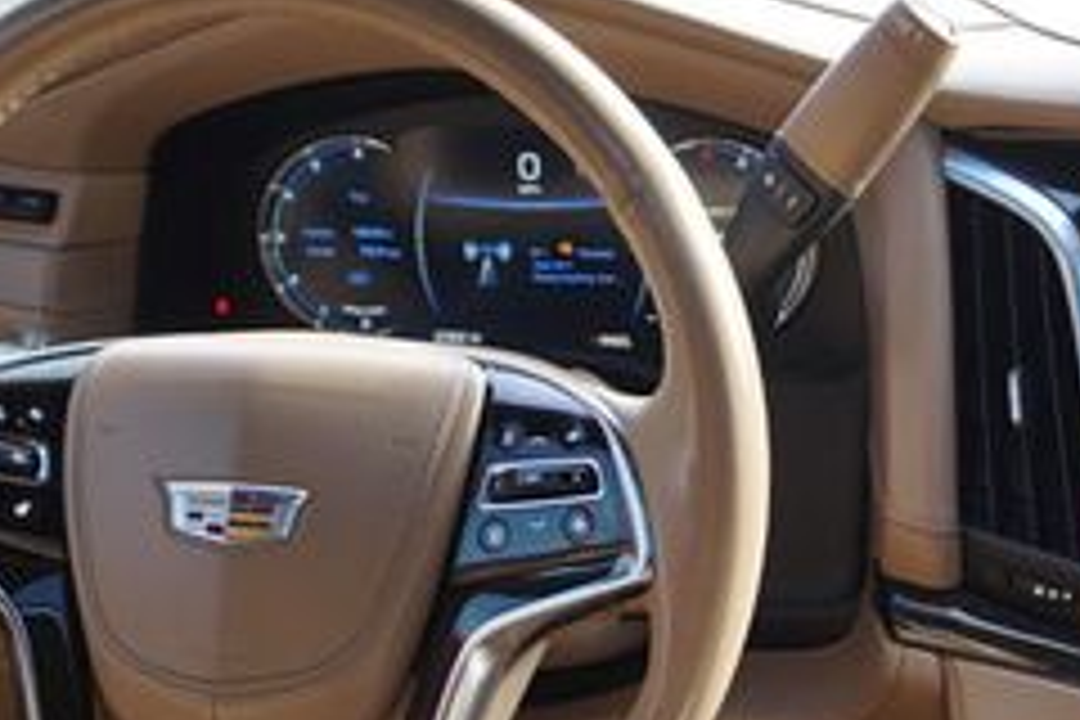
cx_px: 716
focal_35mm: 88
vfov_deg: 15.5
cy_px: 508
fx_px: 2640
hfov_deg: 23.0
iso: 200
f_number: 4
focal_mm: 22
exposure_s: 1/60
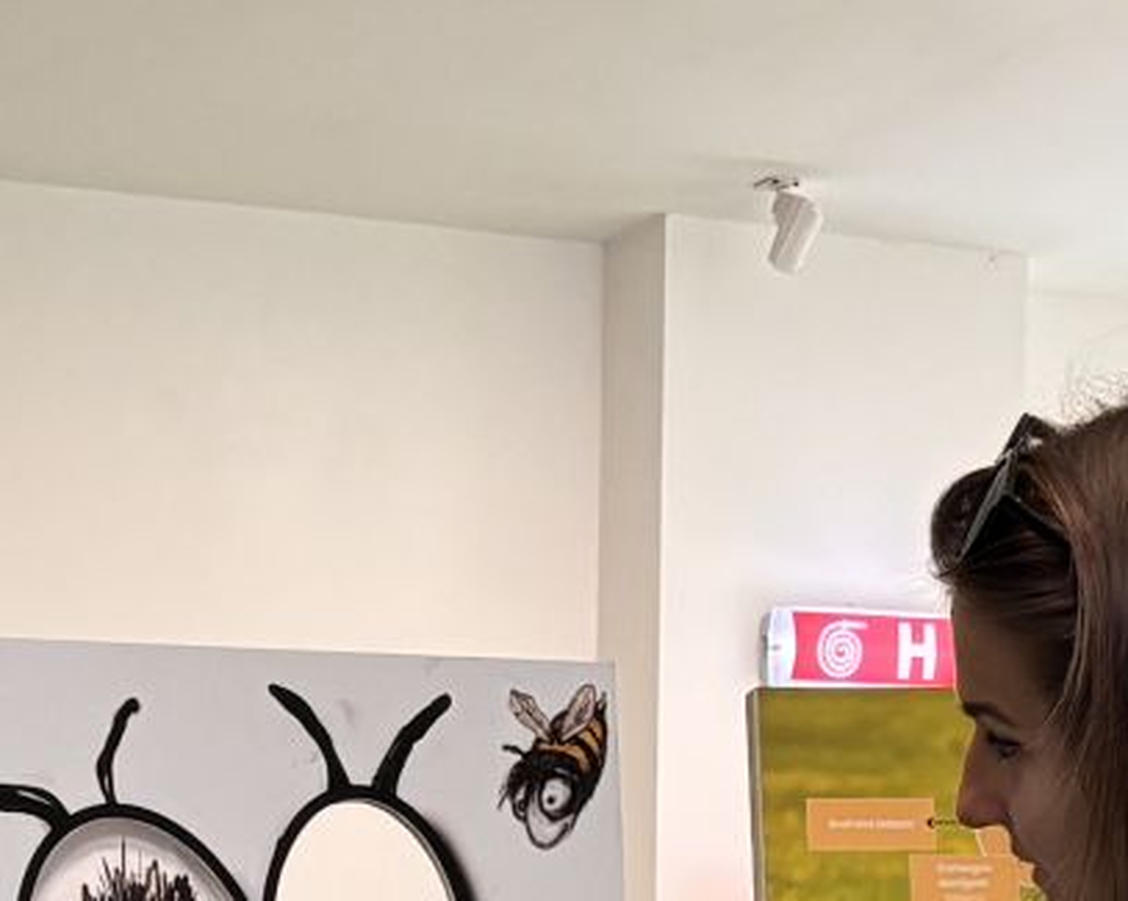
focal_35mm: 156
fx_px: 5204
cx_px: 360
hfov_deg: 12.4
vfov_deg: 8.8
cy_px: 2280
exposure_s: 1/121
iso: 125
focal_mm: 5.96
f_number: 1.6
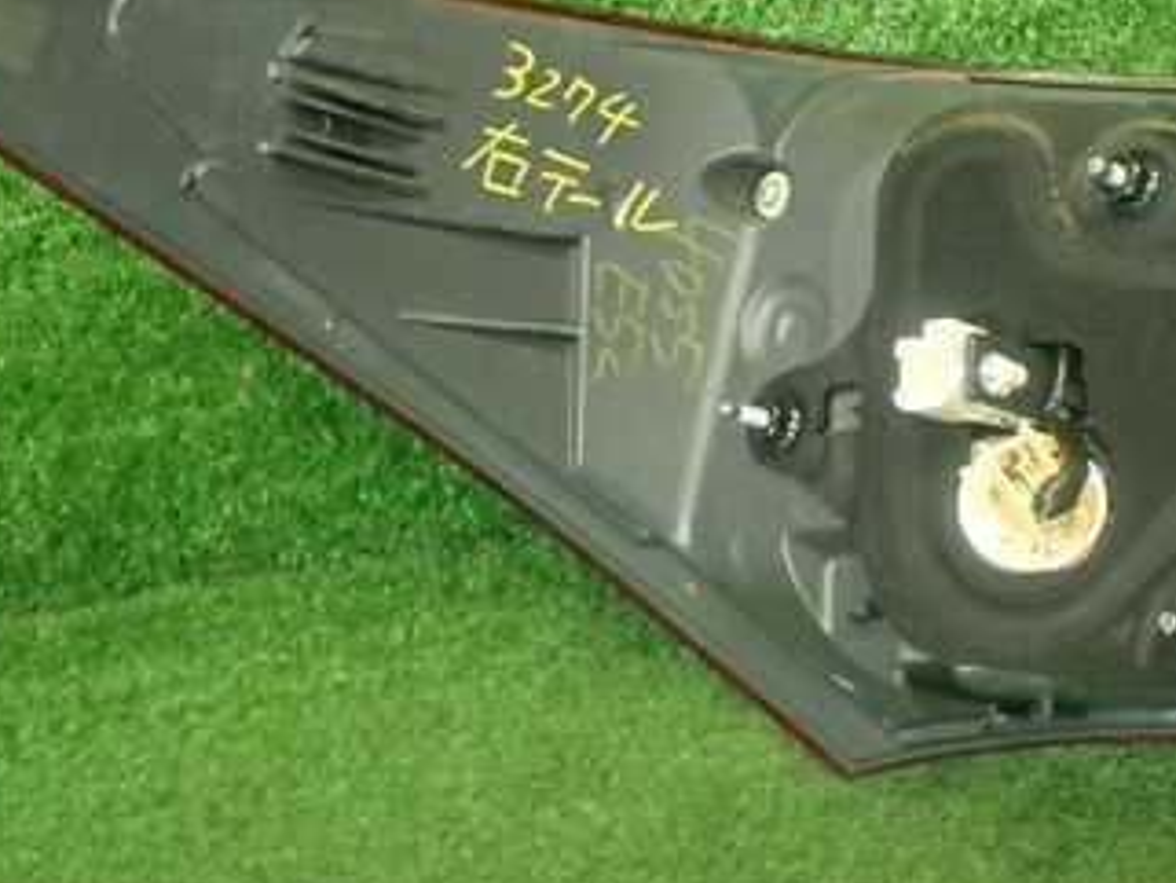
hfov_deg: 33.9
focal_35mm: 56
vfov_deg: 26.1
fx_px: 1903
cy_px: 352
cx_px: 810
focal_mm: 5.4
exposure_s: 1/125
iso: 500
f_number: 2.3
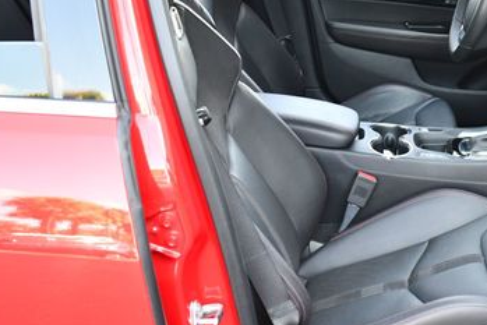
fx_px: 893
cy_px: 183
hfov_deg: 29.4
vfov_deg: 20.6
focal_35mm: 66
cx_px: 430
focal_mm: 18
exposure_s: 1/160
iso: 800
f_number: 3.5
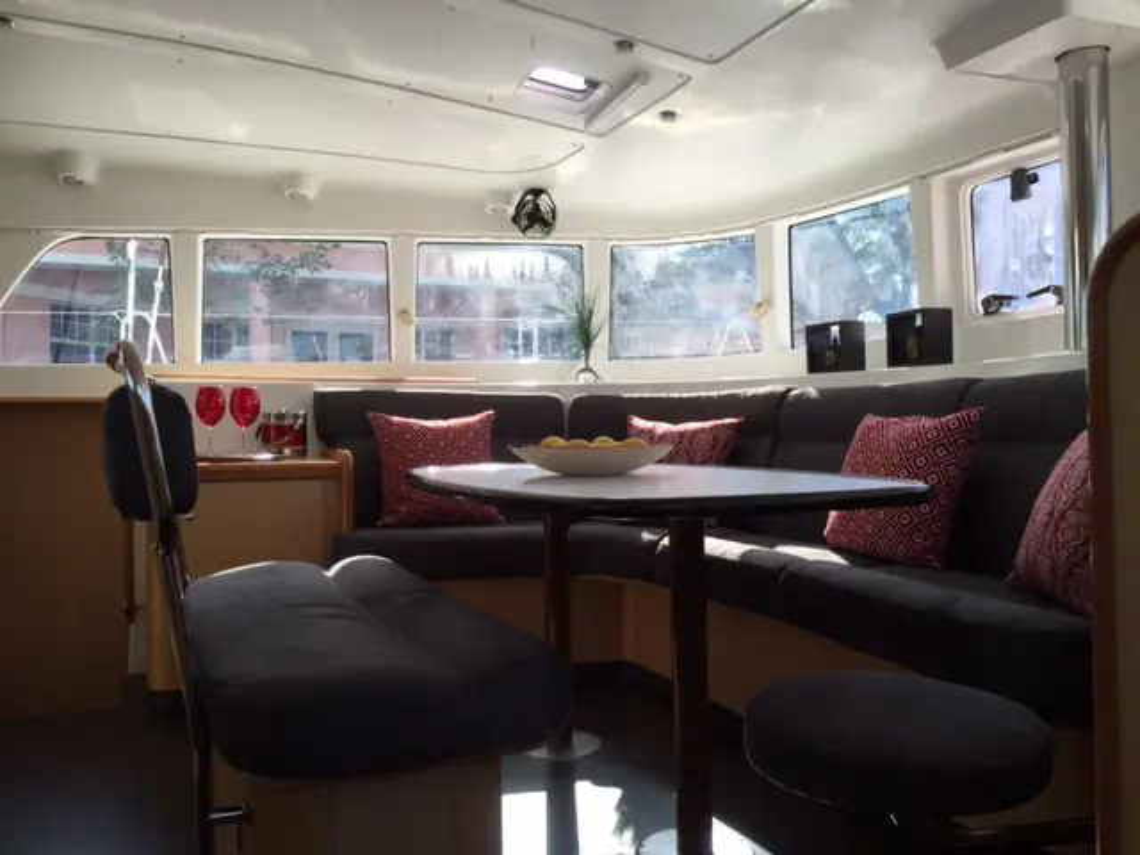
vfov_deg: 48.2
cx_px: 570
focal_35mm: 29
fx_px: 955
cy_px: 428
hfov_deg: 61.7
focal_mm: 4.15
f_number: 2.2
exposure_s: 1/501
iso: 32
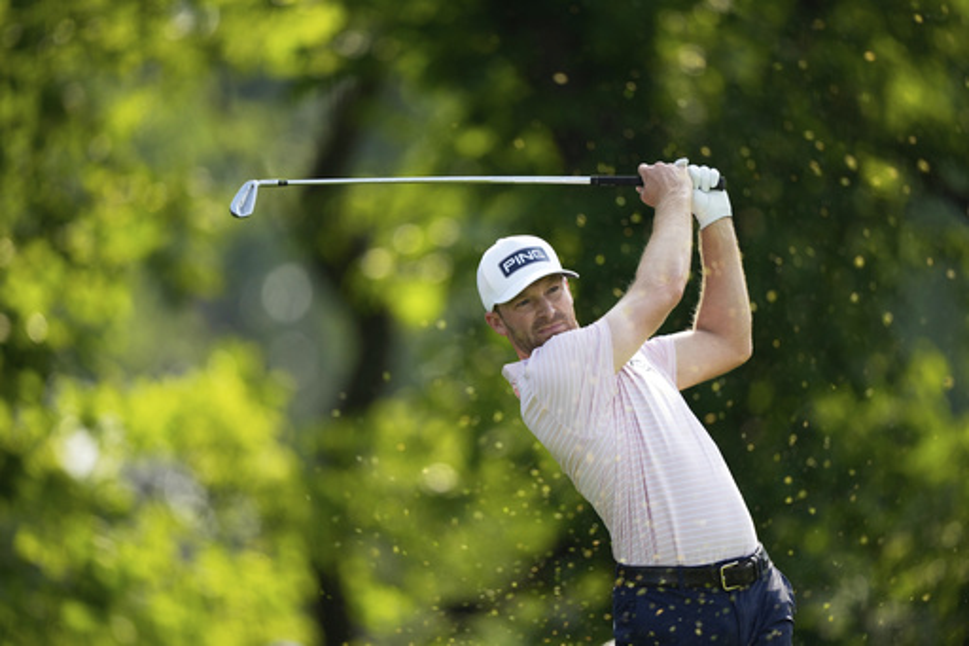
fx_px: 10763
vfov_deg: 3.4
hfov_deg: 5.2
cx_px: 484
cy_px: 323
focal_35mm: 400
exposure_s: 1/2500
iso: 250
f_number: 2.8
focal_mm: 400
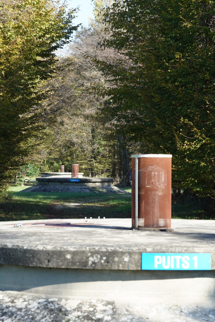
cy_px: 161
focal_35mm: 105
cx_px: 108
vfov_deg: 19.5
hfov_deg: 13.0
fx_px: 940
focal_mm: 70
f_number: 5
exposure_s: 1/800
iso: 500
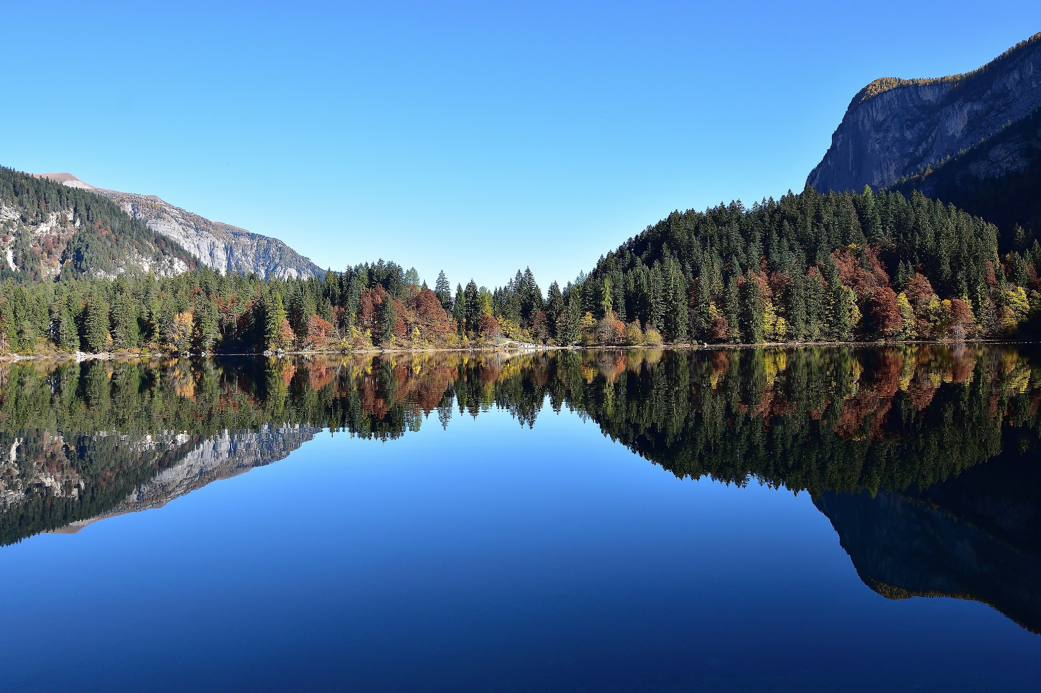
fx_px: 867
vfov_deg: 43.6
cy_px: 346
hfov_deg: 61.9
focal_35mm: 30
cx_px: 520
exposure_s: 1/400
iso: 400
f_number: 11
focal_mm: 20
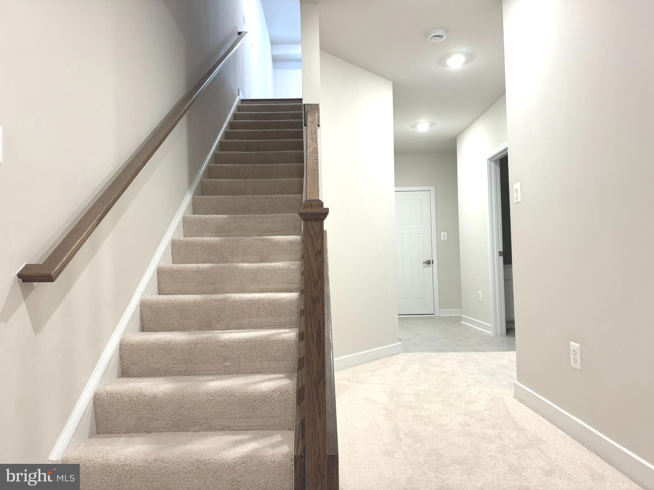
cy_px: 245
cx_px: 327
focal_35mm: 24
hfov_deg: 71.6
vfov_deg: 56.8
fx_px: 453
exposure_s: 1/60
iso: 125
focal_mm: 6.86
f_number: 1.78
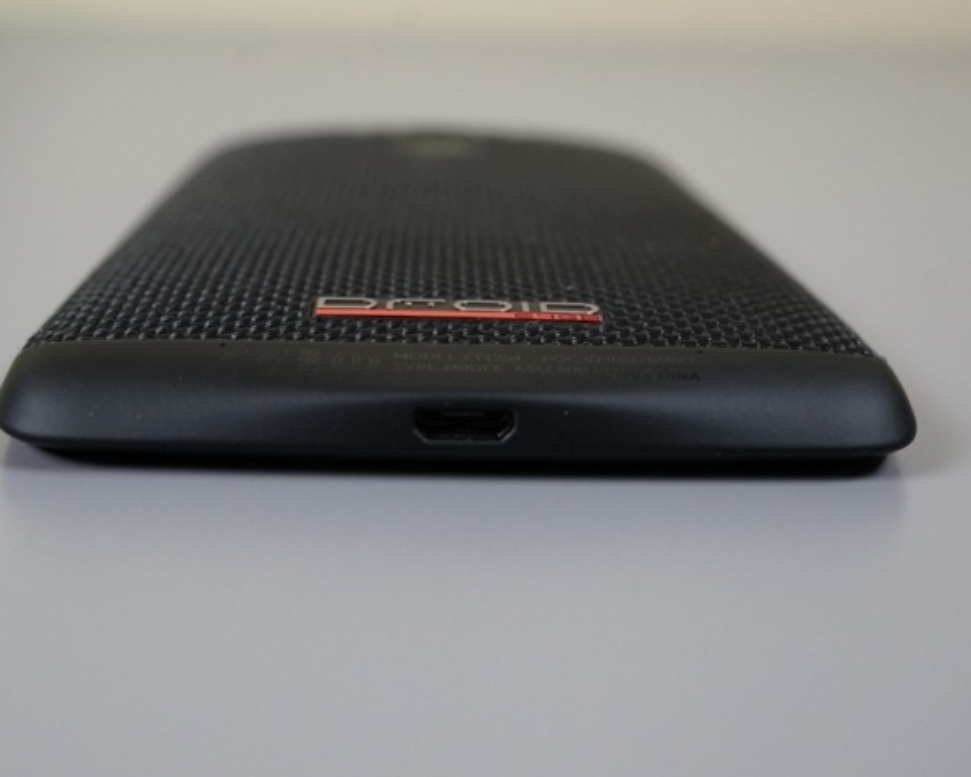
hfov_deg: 34.7
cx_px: 471
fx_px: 1552
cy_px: 374
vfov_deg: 28.1
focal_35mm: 54
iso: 1250
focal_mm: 30
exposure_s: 1/60
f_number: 7.1
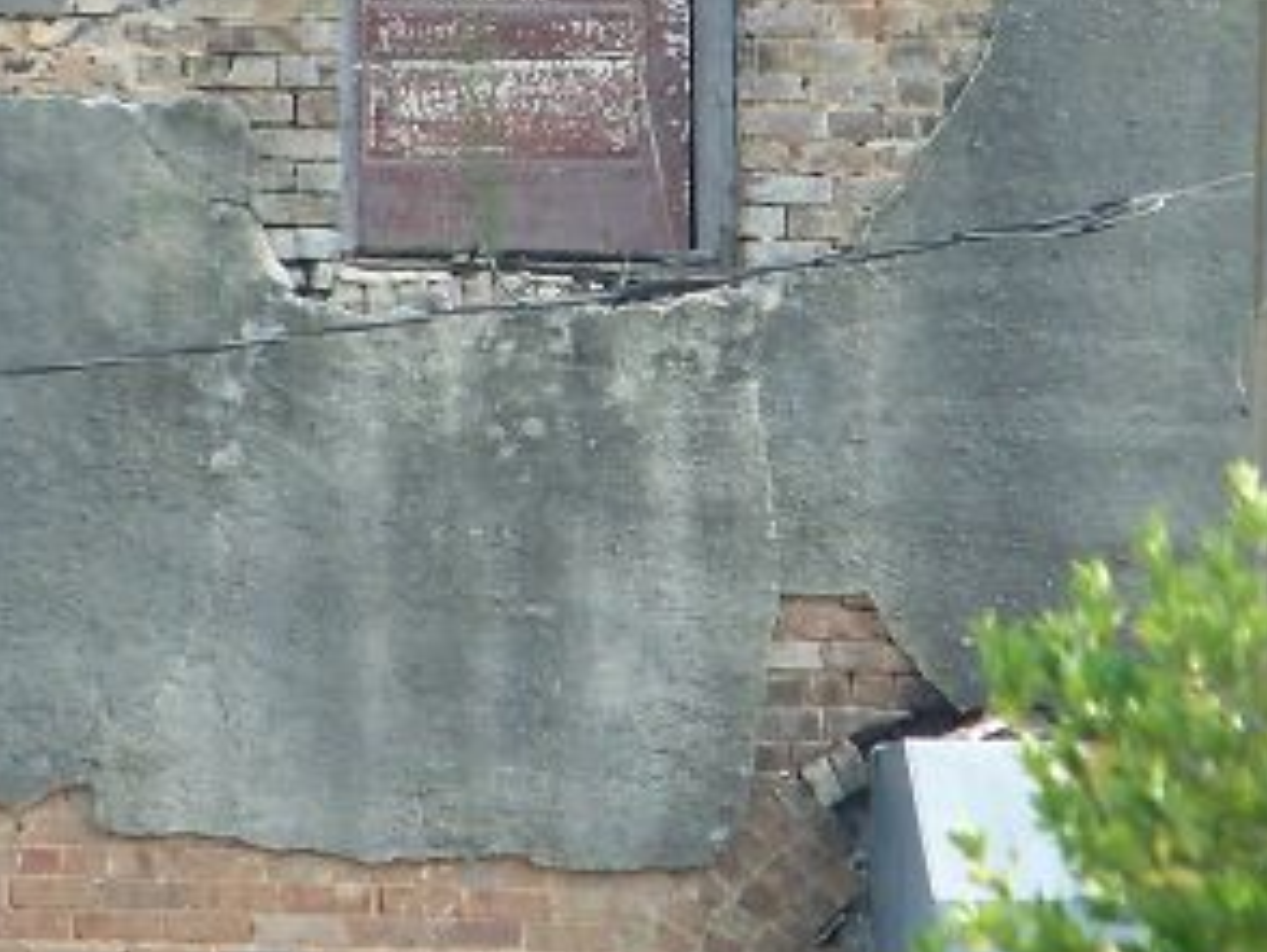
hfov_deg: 2.1
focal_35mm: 926
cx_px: 521
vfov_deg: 1.6
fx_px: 33921
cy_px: -67
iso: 200
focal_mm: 64.4
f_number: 4.5
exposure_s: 1/250
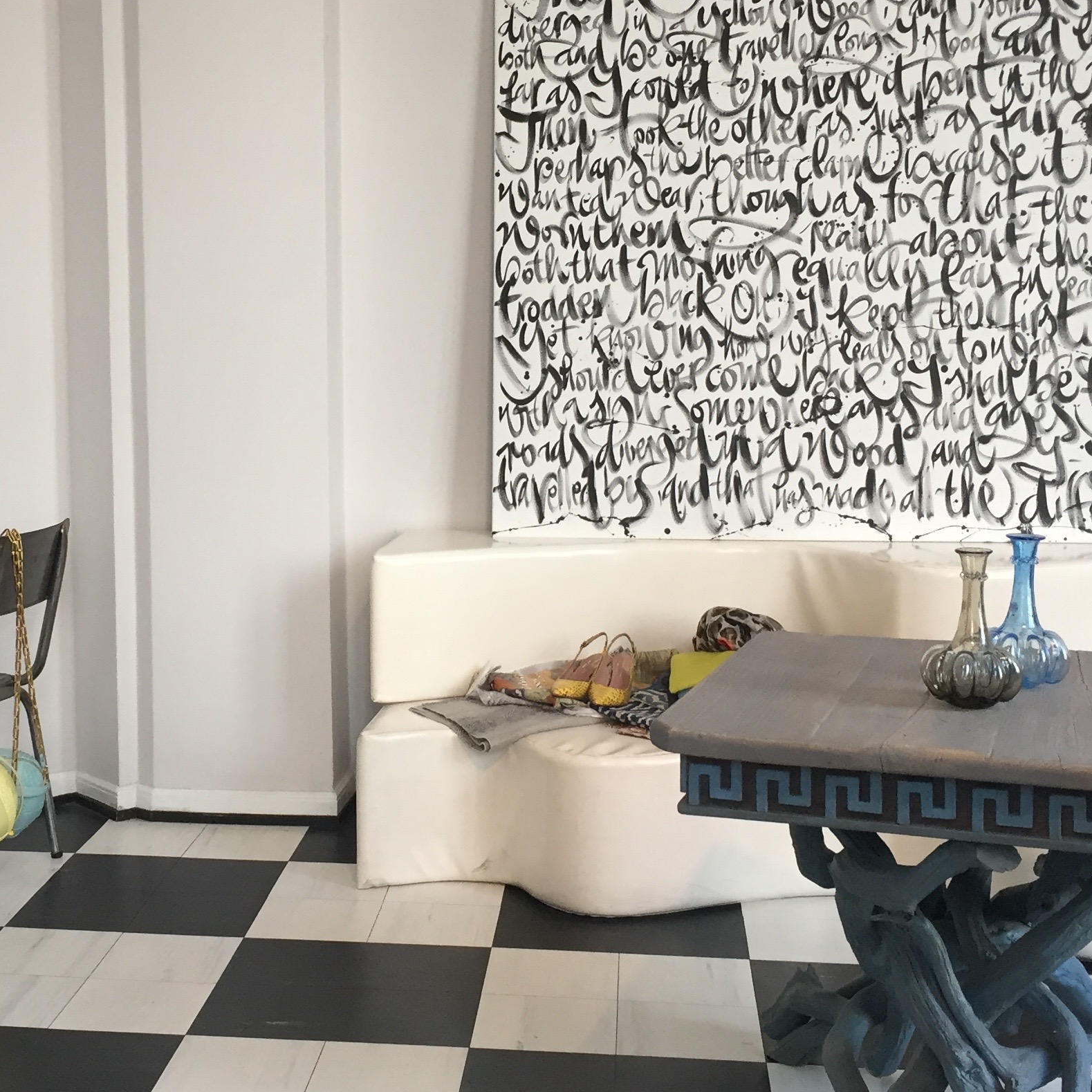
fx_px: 1892
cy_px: 462
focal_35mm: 53
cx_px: 376
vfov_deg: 32.1
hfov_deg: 32.0
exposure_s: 1/33
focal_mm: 4.15
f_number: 2.2
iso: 40
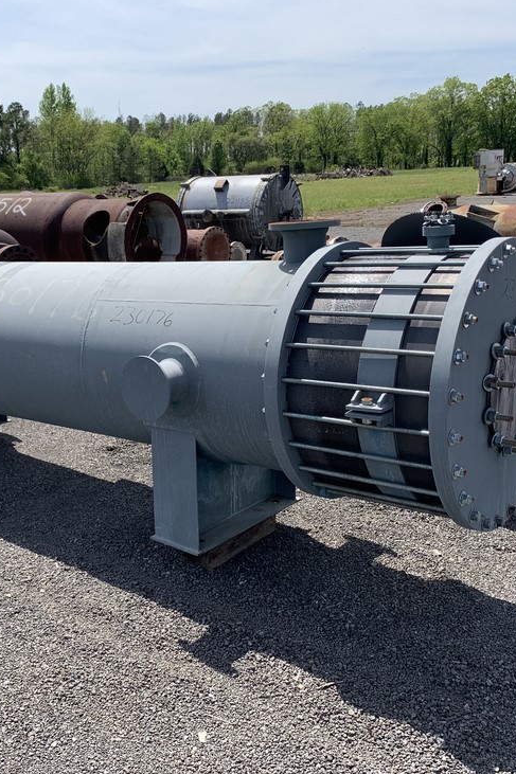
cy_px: 392
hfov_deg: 35.3
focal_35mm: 37
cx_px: 143
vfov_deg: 51.9
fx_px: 796
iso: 25
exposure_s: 1/1880
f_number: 1.8
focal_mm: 4.25
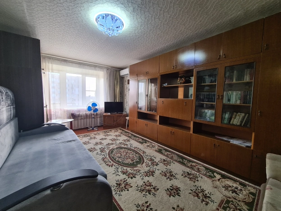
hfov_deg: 106.2
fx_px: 106
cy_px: 106
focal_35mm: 13
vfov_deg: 89.9
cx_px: 140
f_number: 2.2
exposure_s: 1/50
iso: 125
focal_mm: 2.2
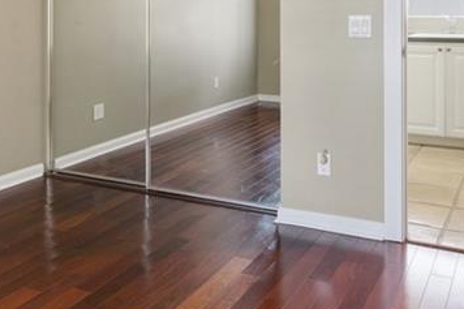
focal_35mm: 46
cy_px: 20
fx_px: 593
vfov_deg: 27.9
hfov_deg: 42.7
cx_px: 199
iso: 200
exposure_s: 1/6
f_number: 8
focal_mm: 16
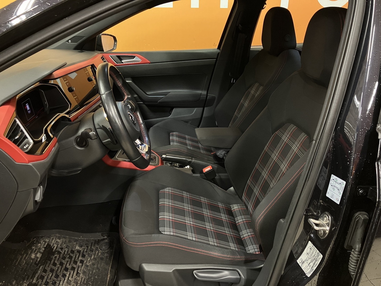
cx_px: 190
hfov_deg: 63.4
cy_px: 143
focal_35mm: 28
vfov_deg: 49.7
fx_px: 308
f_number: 1.8
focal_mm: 3.99
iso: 320
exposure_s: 1/33
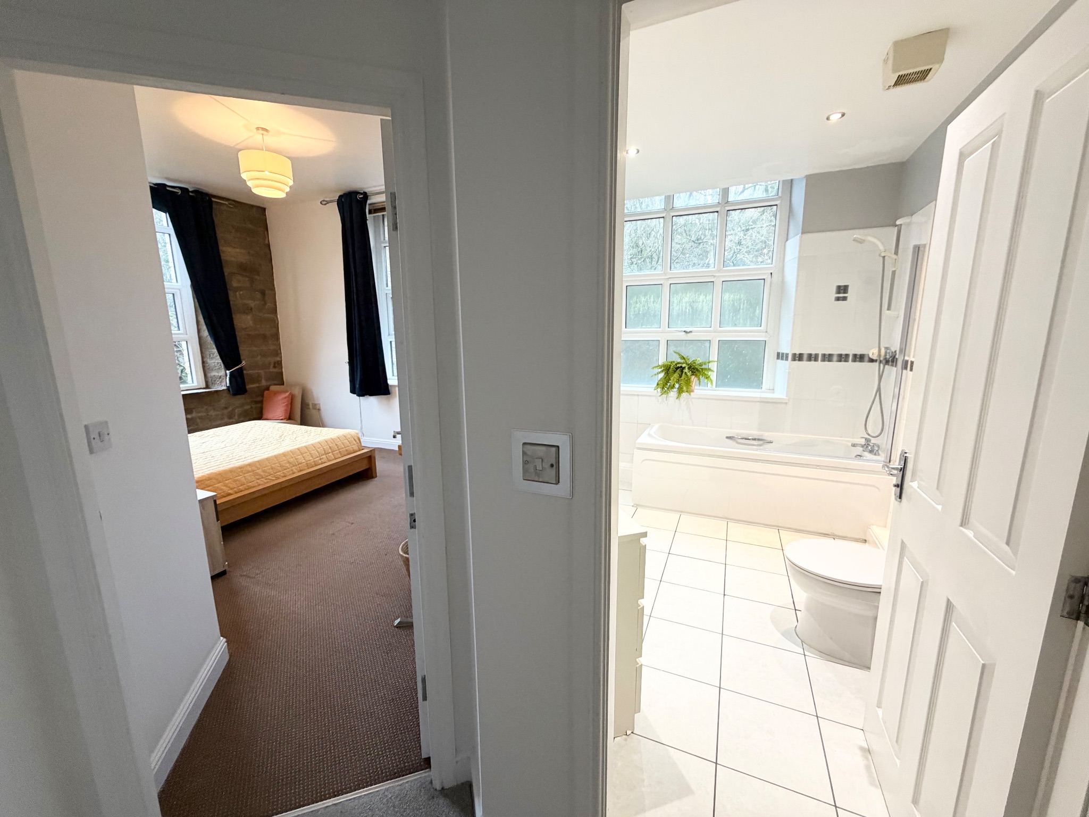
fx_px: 440
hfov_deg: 102.1
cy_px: 408
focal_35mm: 14
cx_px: 544
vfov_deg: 85.7
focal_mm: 2.22
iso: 250
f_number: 2.2
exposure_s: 1/50
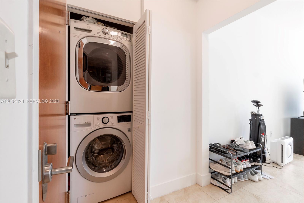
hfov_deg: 95.0
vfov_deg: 72.0
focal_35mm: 16
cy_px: 102
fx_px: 139
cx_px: 152
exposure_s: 1/20
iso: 250
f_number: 7.1
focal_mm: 11
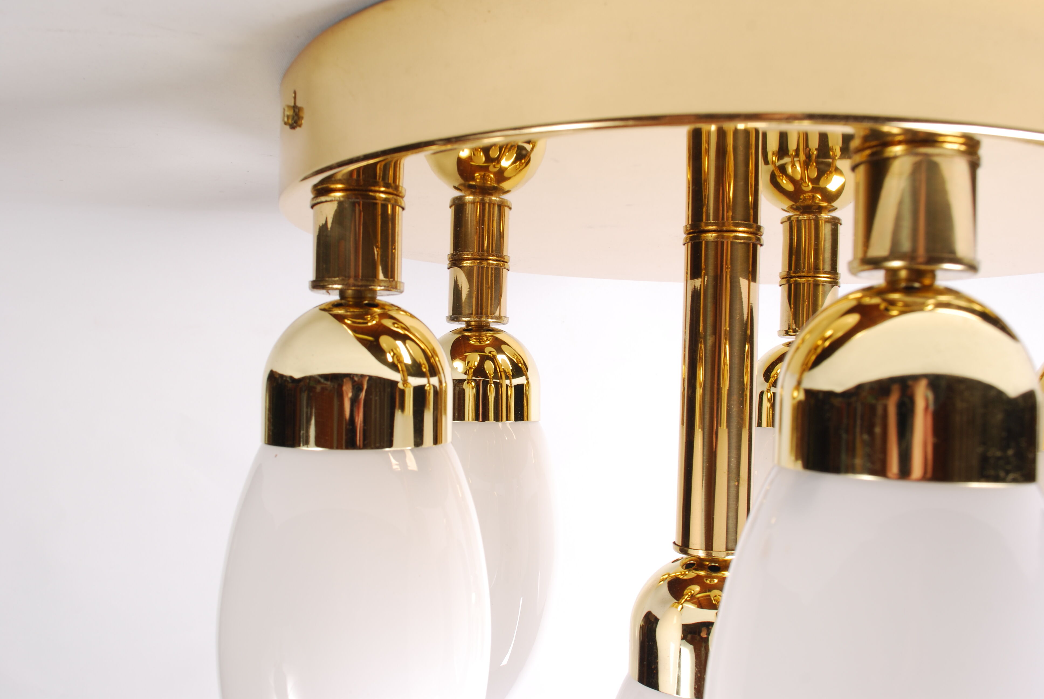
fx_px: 1045
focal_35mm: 36
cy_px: 350
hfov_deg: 53.1
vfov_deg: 37.0
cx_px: 522
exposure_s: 1/100
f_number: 11
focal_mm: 24
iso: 100
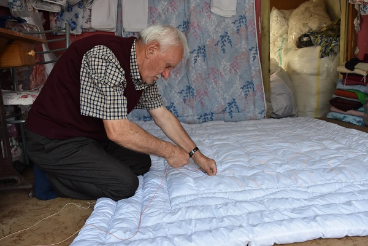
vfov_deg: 43.6
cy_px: 123
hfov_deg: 61.9
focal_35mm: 30
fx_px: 307
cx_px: 184
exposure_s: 1/160
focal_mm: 20
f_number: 6.3
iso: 800
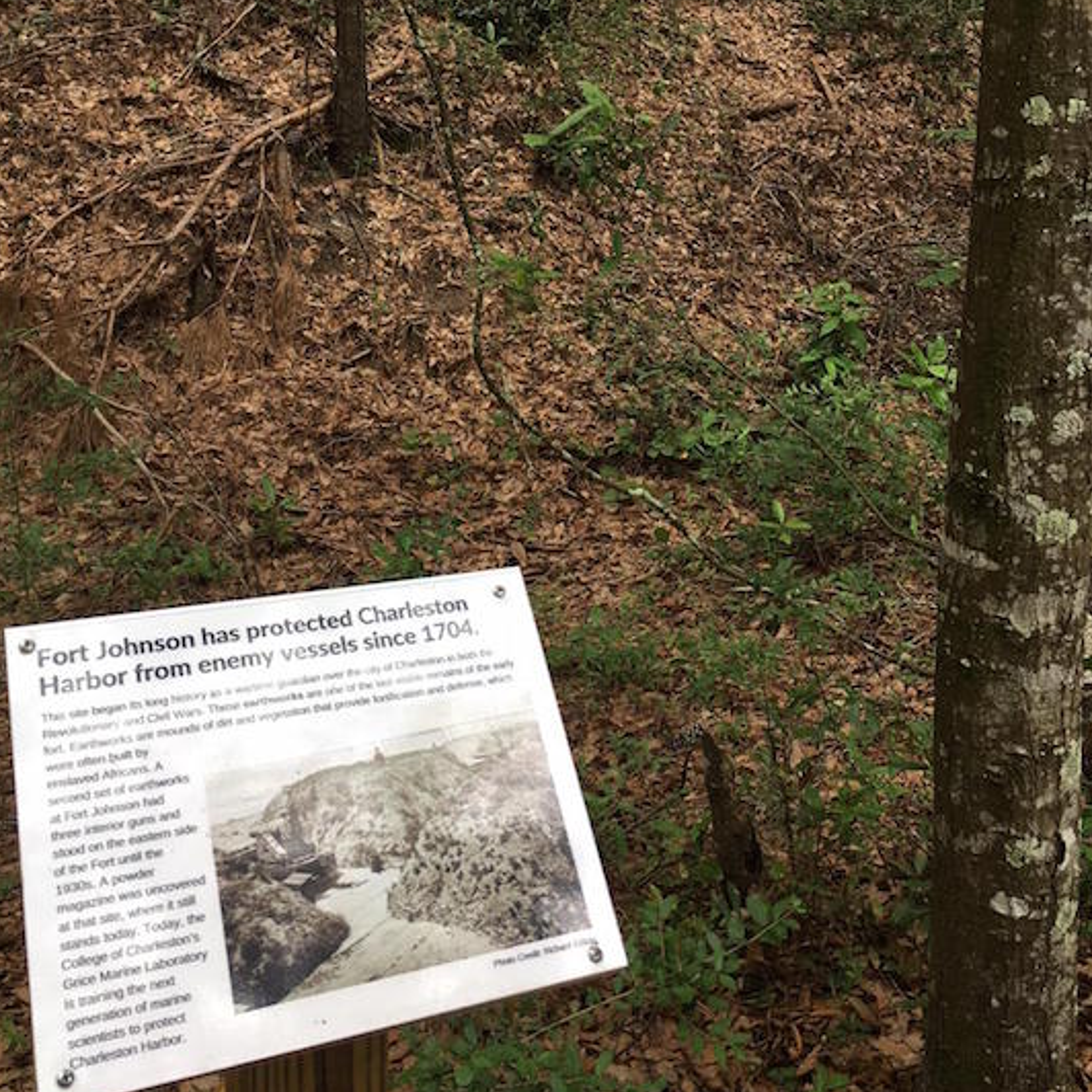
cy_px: 361
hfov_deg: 44.9
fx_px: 1321
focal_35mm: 37
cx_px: 534
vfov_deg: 44.3
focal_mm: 4.15
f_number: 2.2
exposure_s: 1/120
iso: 25
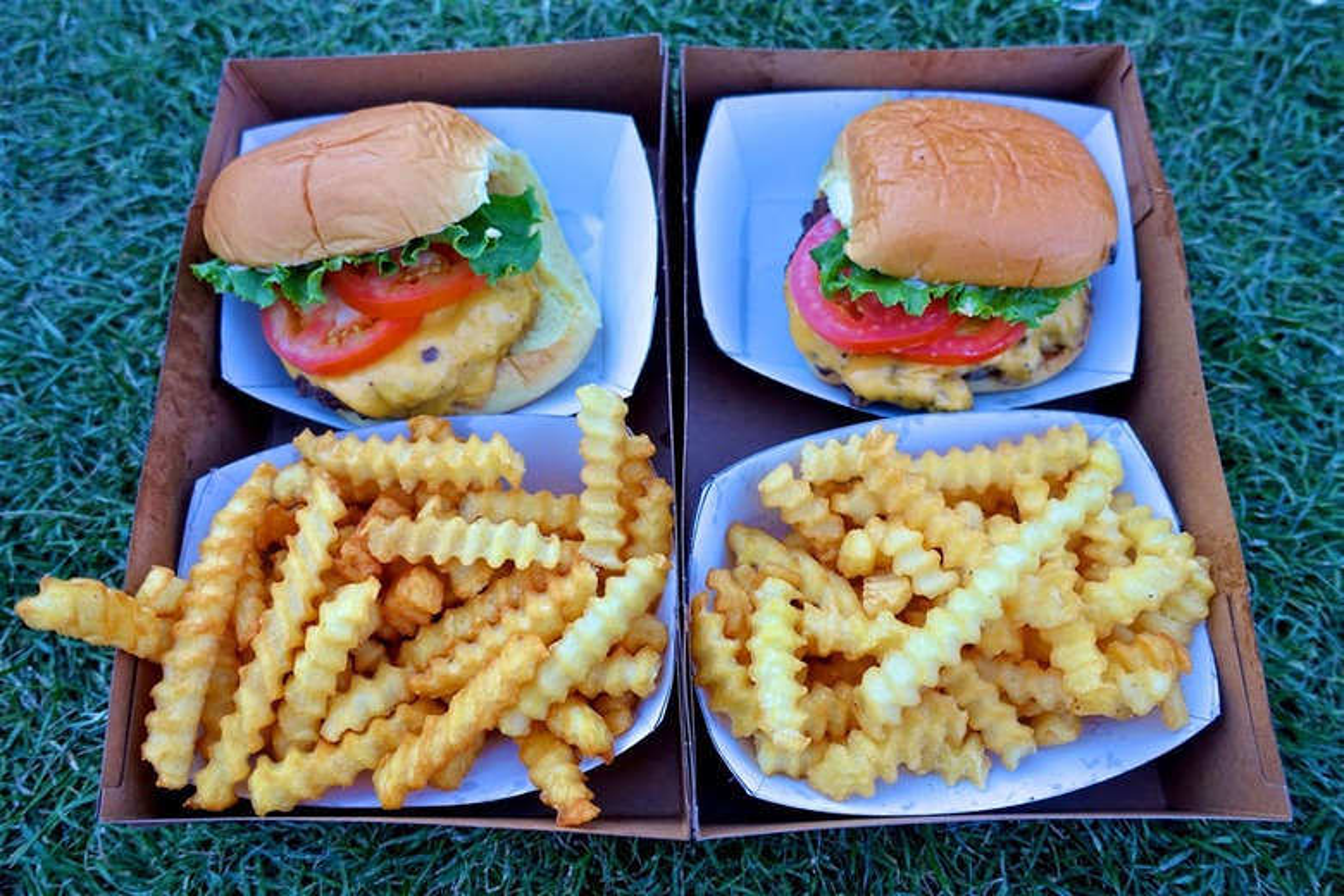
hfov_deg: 73.7
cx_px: 672
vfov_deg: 53.1
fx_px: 896
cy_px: 448
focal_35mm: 24
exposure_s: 1/30
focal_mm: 8.8
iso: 160
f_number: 1.8
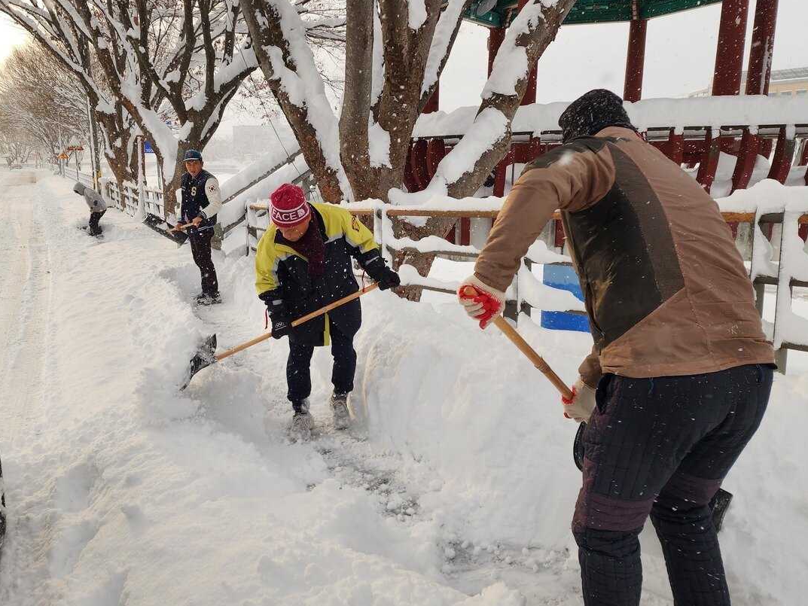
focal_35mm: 30
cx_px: 319
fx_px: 700
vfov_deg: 46.8
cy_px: 319
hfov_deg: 59.4
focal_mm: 6.4
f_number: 1.8
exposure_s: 1/474
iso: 12
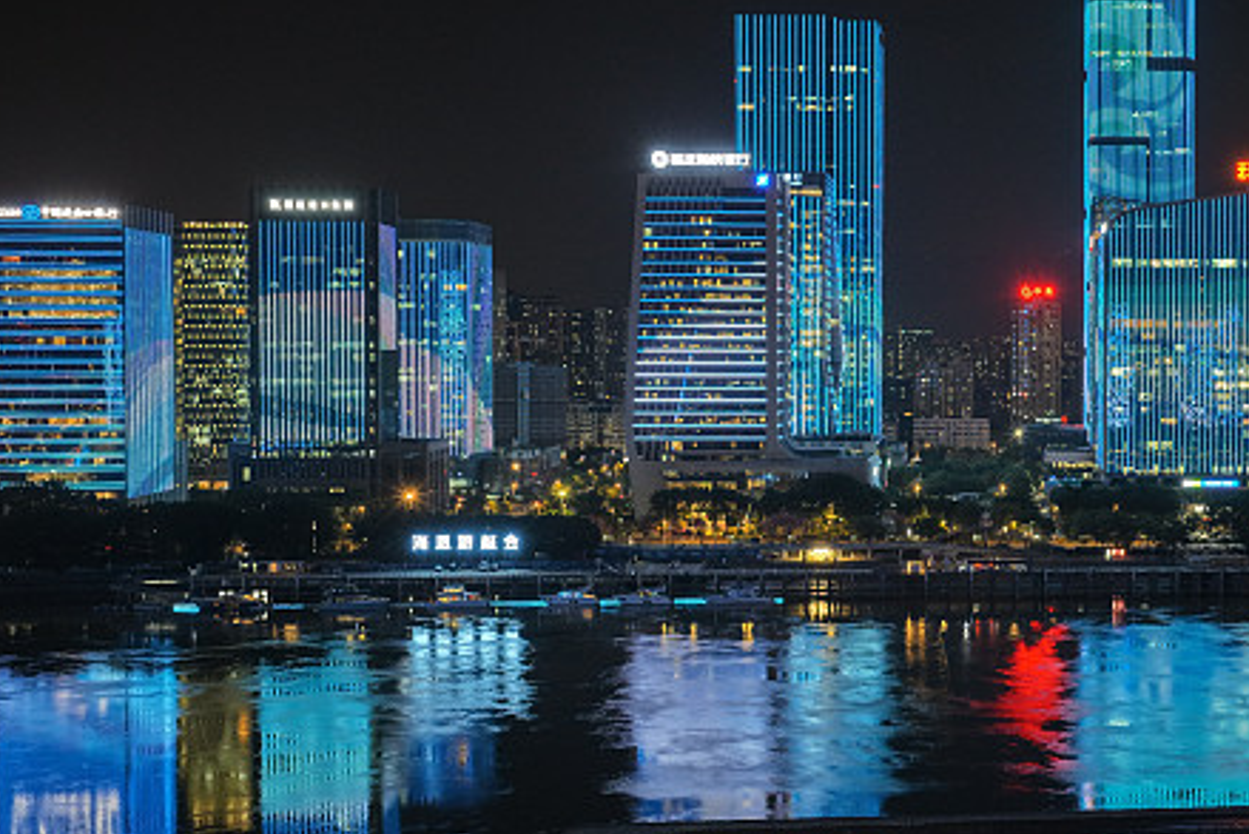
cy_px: 408
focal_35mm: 51
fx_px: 1770
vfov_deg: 26.5
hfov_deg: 37.5
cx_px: 993
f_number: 2.8
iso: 1250
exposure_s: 1/10
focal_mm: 14.45
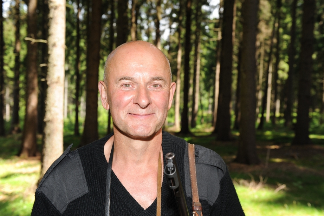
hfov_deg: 46.4
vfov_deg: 31.9
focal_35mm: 42
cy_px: 108
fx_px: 378
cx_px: 162
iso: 200
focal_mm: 42
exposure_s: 1/125
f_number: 5.6
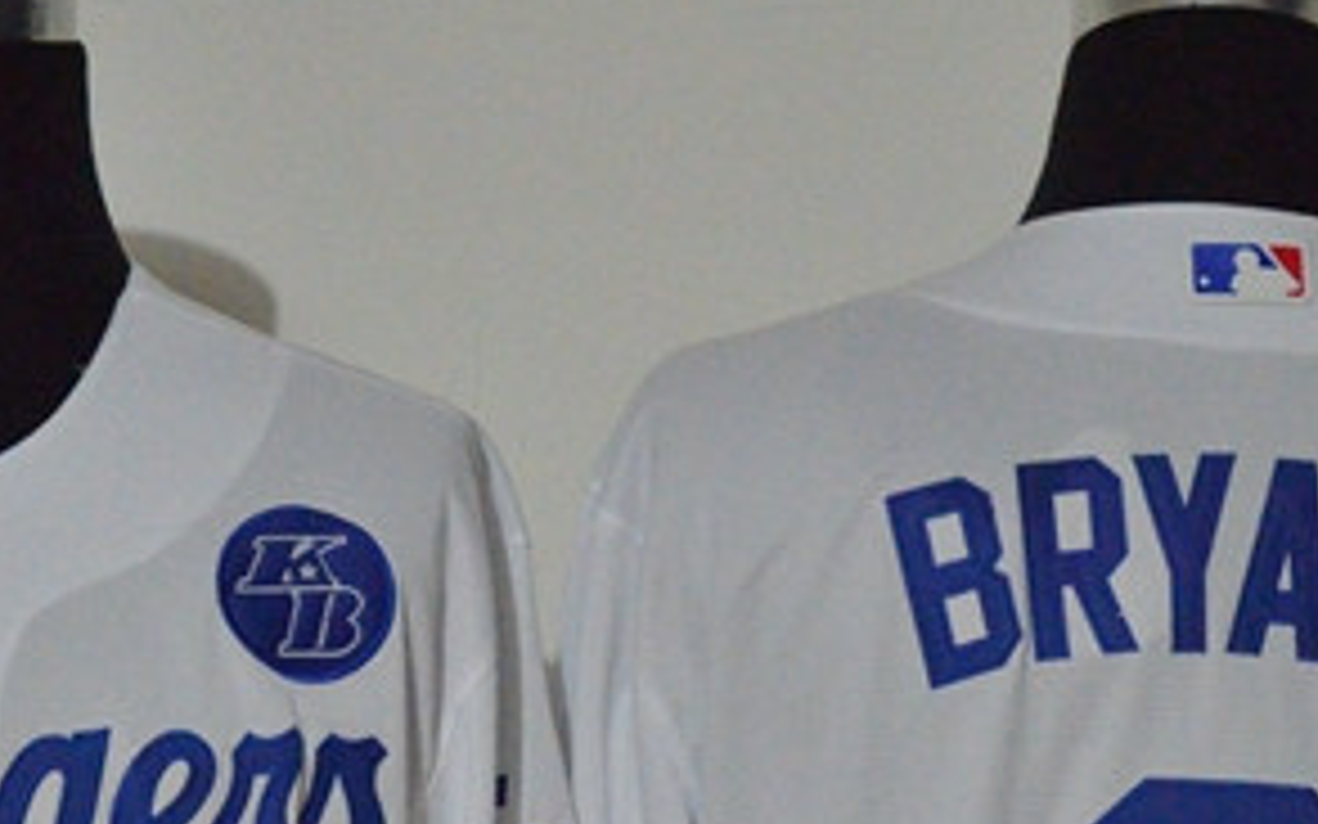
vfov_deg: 6.5
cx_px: 571
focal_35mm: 200
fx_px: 7183
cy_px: 1058
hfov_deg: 10.5
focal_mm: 48
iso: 4000
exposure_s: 1/50
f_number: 4.5
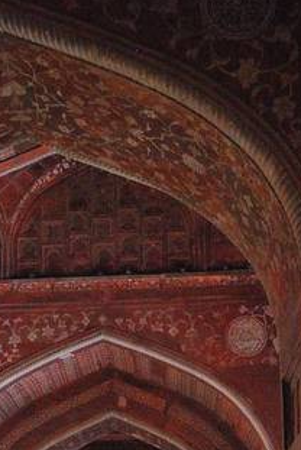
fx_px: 1140
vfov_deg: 21.5
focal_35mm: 91
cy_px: 451
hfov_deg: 15.0
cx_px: 93
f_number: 4
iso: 1000
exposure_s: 1/30
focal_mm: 27
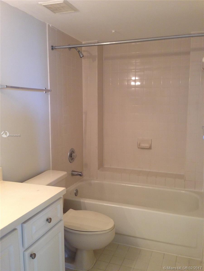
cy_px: 136
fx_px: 259
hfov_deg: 42.9
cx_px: 102
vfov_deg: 55.4
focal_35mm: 33
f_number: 2.4
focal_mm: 4.12
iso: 125
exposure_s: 1/20
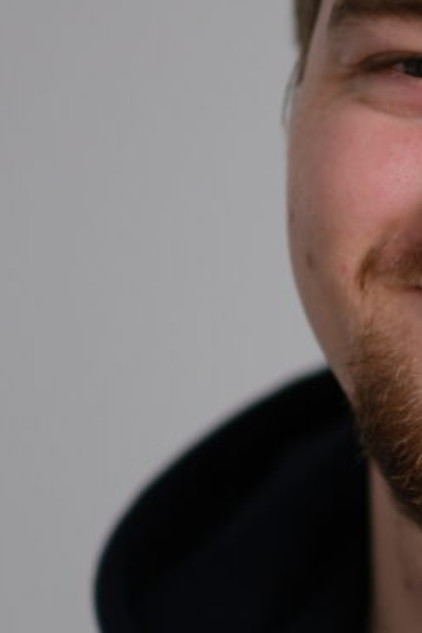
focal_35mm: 258
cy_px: 457
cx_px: 522
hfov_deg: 5.3
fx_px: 4536
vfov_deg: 8.0
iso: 320
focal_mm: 56
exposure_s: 1/85
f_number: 1.2
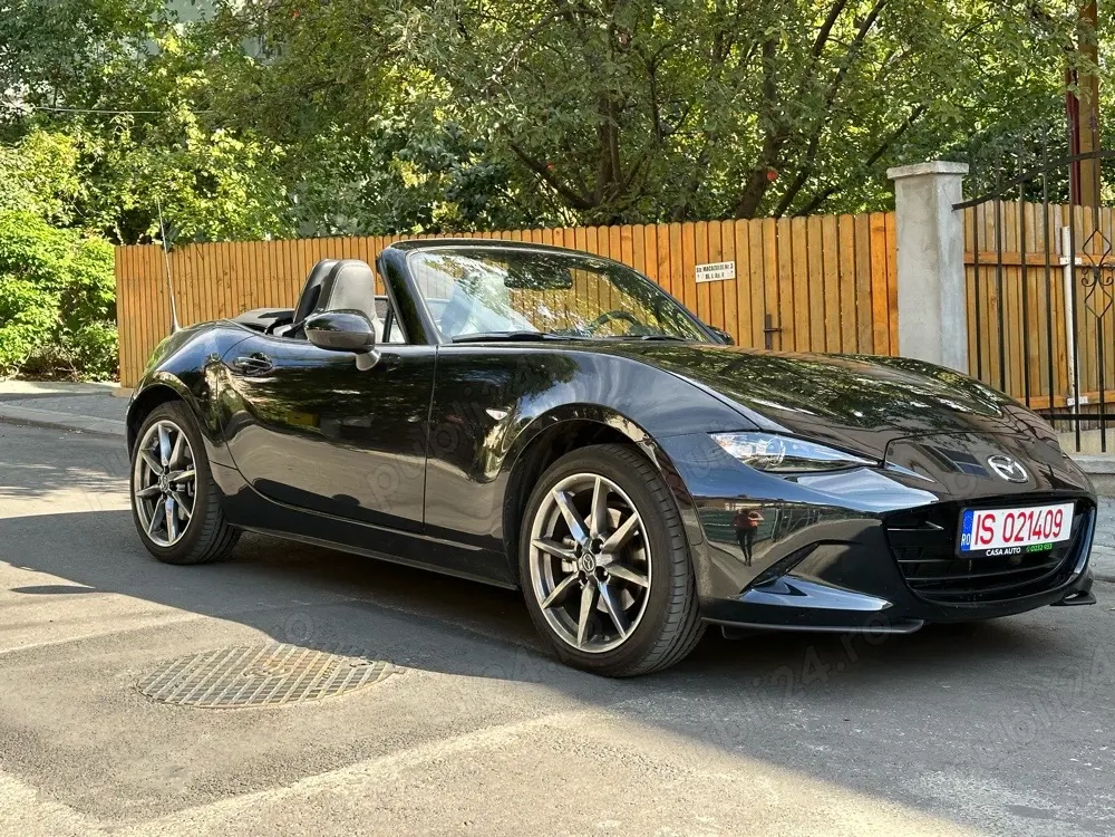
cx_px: 558
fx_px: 1546
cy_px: 418
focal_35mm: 48
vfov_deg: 30.3
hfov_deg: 39.7
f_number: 1.78
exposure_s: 1/361
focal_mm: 6.86
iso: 64
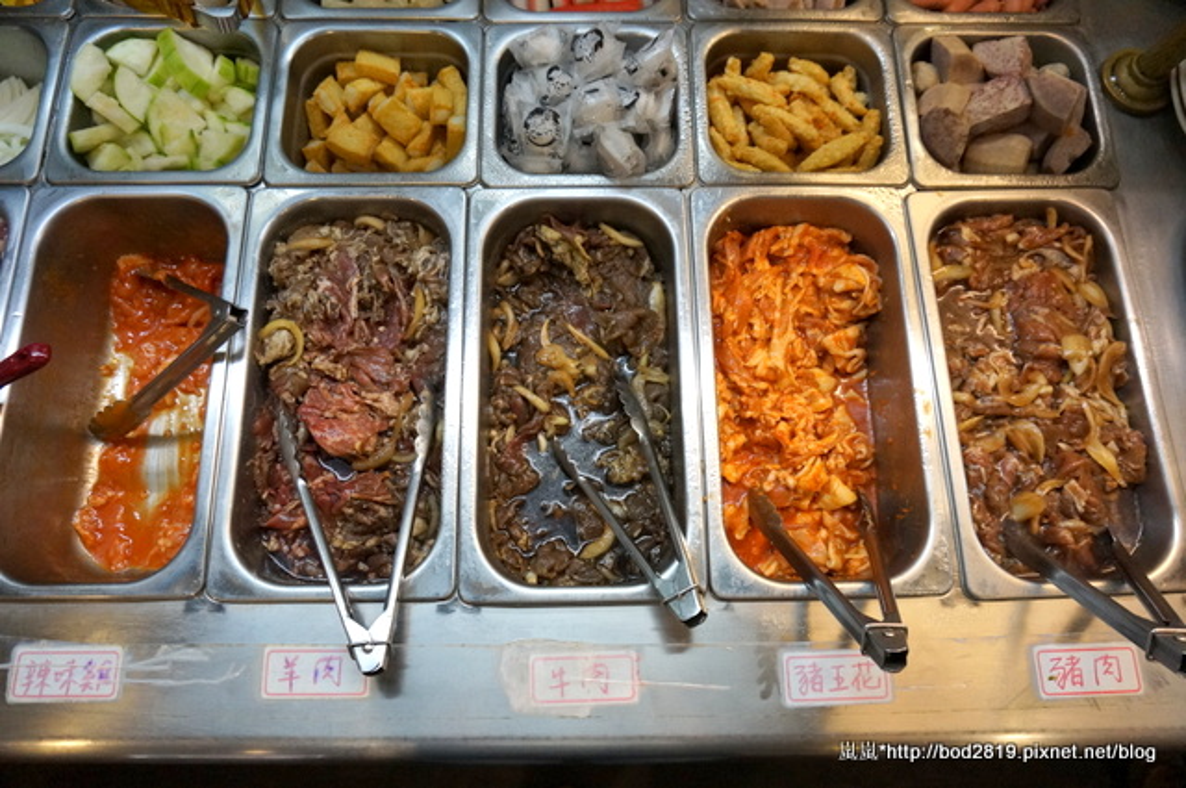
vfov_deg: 53.0
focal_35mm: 24
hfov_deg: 73.8
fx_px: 790
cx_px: 593
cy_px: 394
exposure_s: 1/160
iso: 1250
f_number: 4
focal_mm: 16
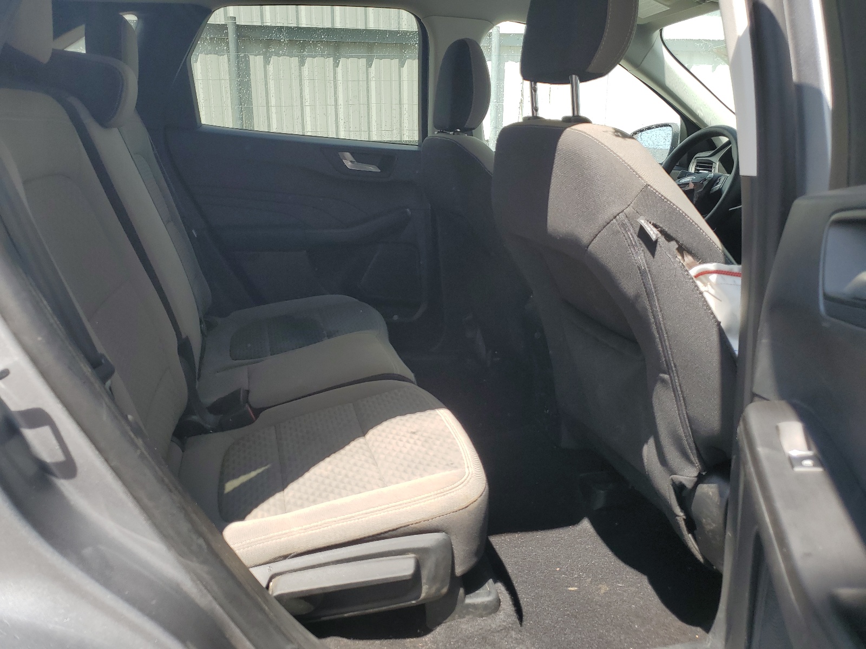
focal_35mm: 26
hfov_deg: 67.3
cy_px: 324
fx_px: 650
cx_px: 433
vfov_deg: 53.1
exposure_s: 1/769
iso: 50
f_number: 1.5
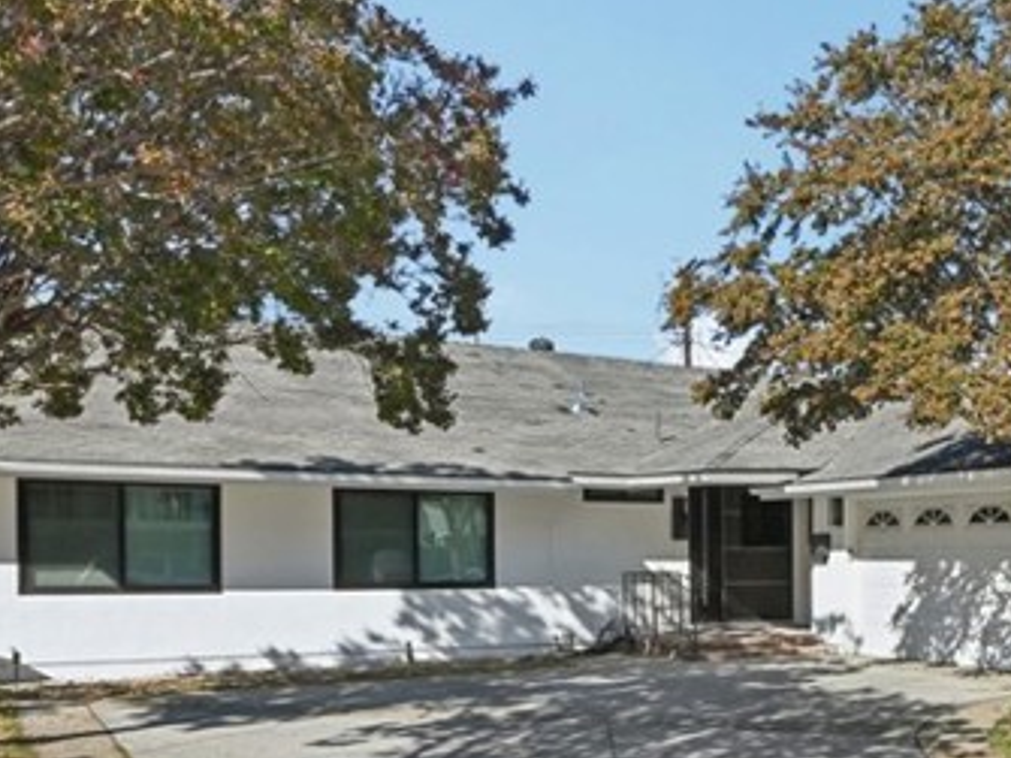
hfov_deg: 39.1
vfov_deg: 32.1
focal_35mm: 44
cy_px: 586
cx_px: 954
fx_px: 1285
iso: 250
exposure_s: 1/80
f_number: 22
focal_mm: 15
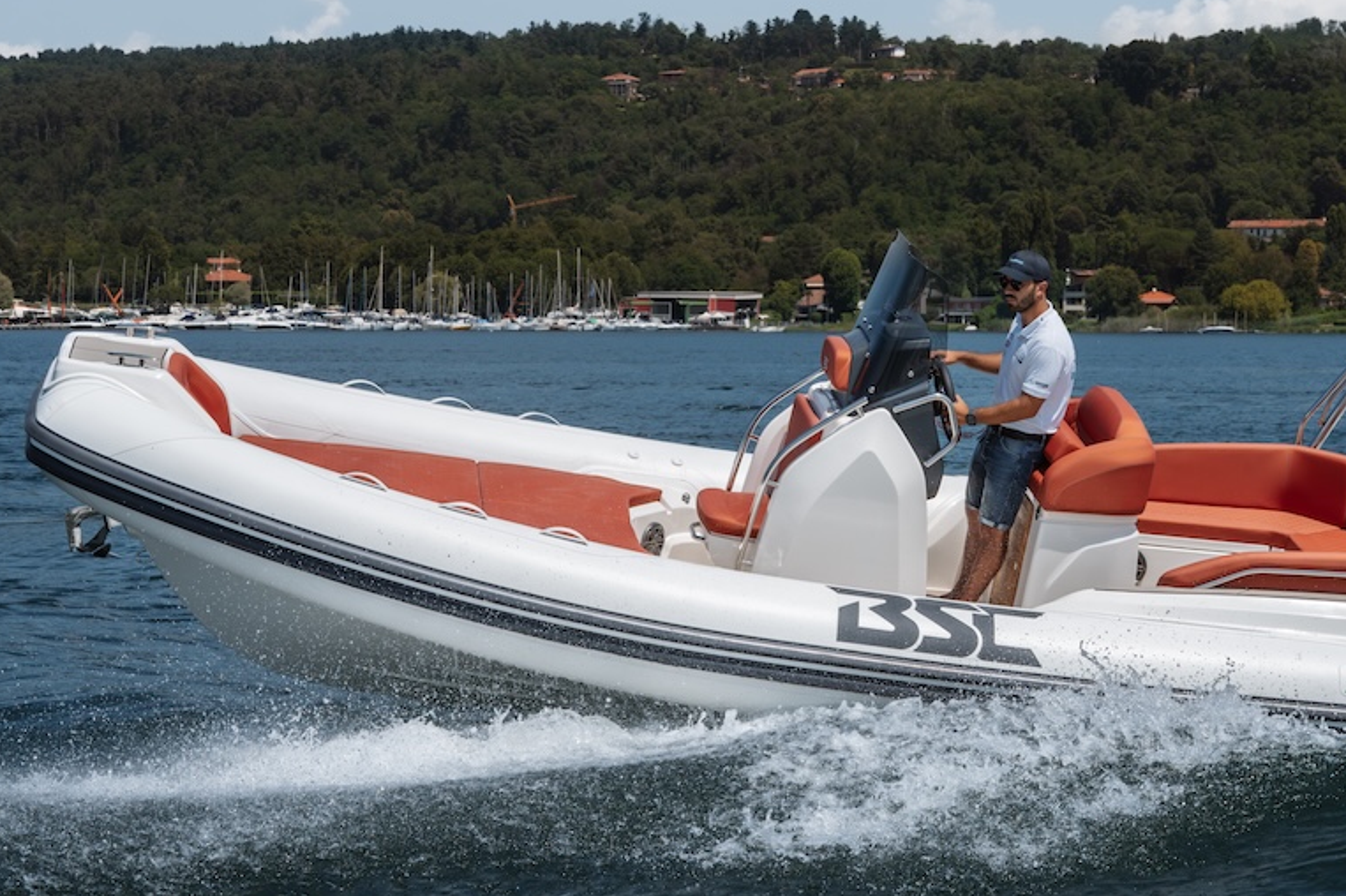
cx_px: 884
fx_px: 3513
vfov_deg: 14.5
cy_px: 308
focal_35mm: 94
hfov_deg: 21.6
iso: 800
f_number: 11
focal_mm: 70
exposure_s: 1/2500
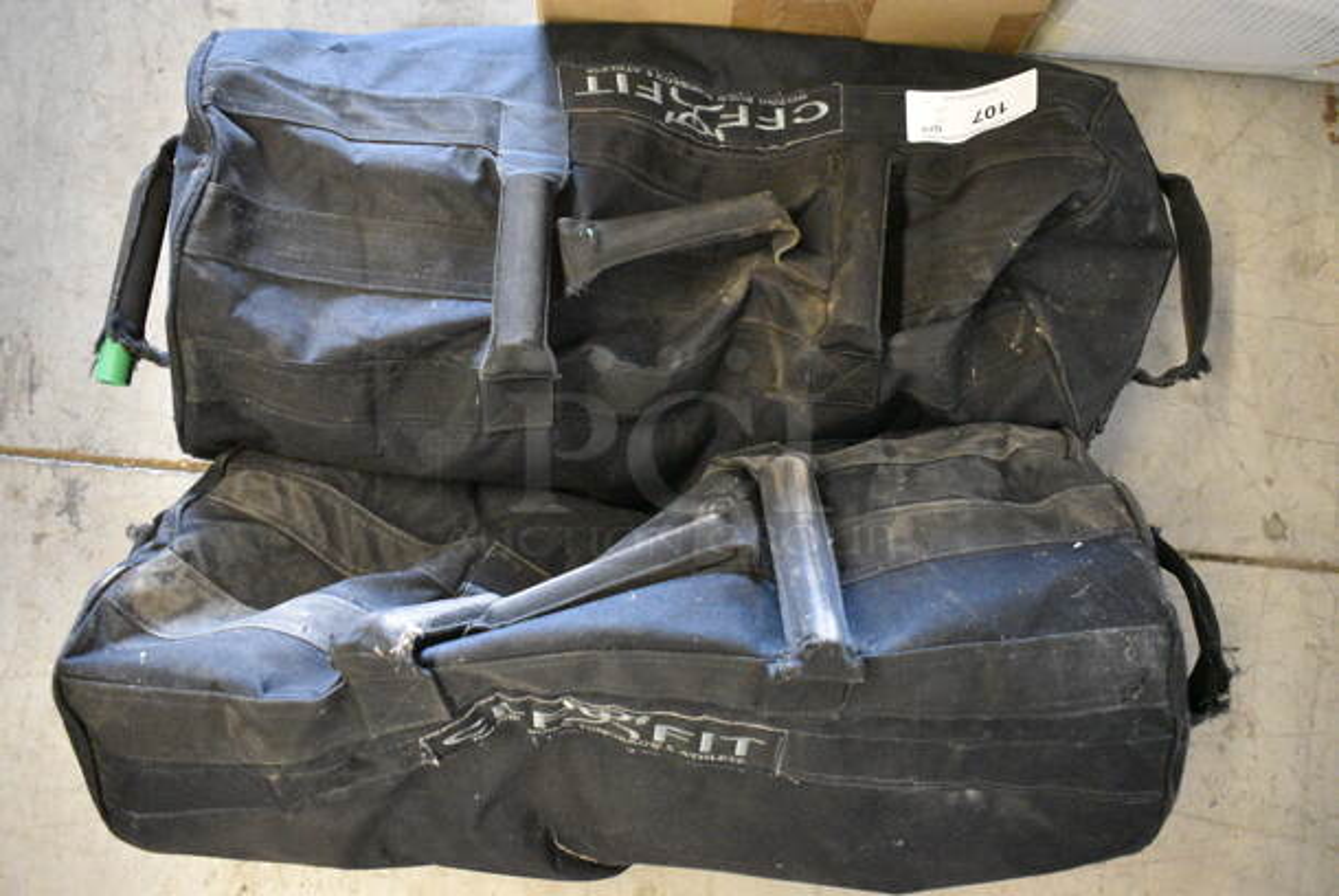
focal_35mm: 33
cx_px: 670
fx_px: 1229
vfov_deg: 40.1
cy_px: 448
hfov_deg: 57.2
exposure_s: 1/125
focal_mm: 22
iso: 8000
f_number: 3.8
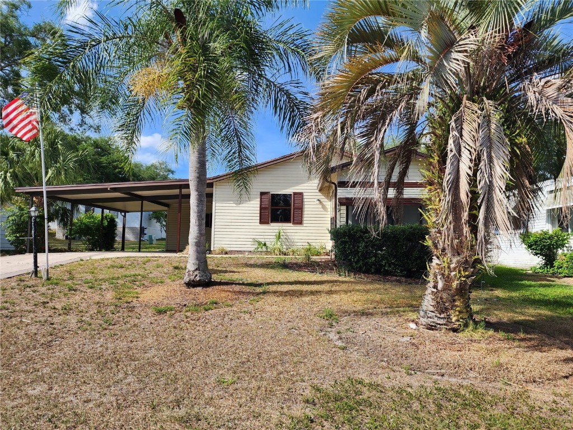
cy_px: 215
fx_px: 381
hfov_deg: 73.9
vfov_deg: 58.9
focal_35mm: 23
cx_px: 286
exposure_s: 1/556
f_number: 1.8
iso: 12
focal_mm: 6.4
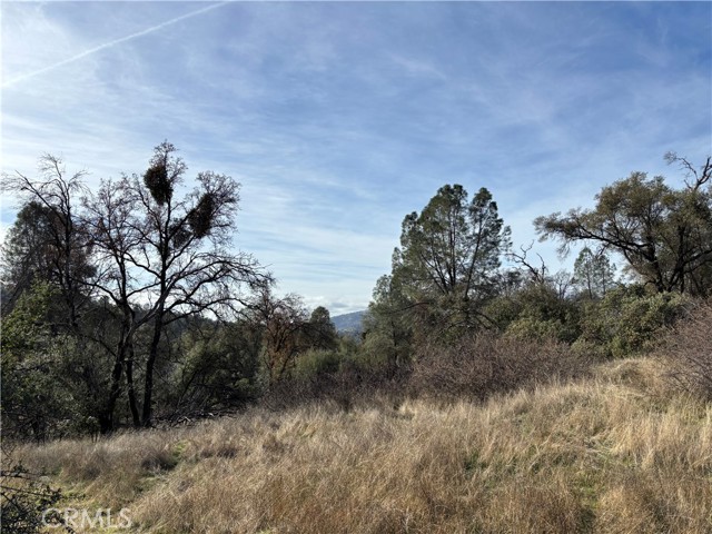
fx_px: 535
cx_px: 356
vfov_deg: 53.1
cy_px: 267
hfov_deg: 67.3
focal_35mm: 26
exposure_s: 1/5618
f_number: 1.6
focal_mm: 5.96
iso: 50
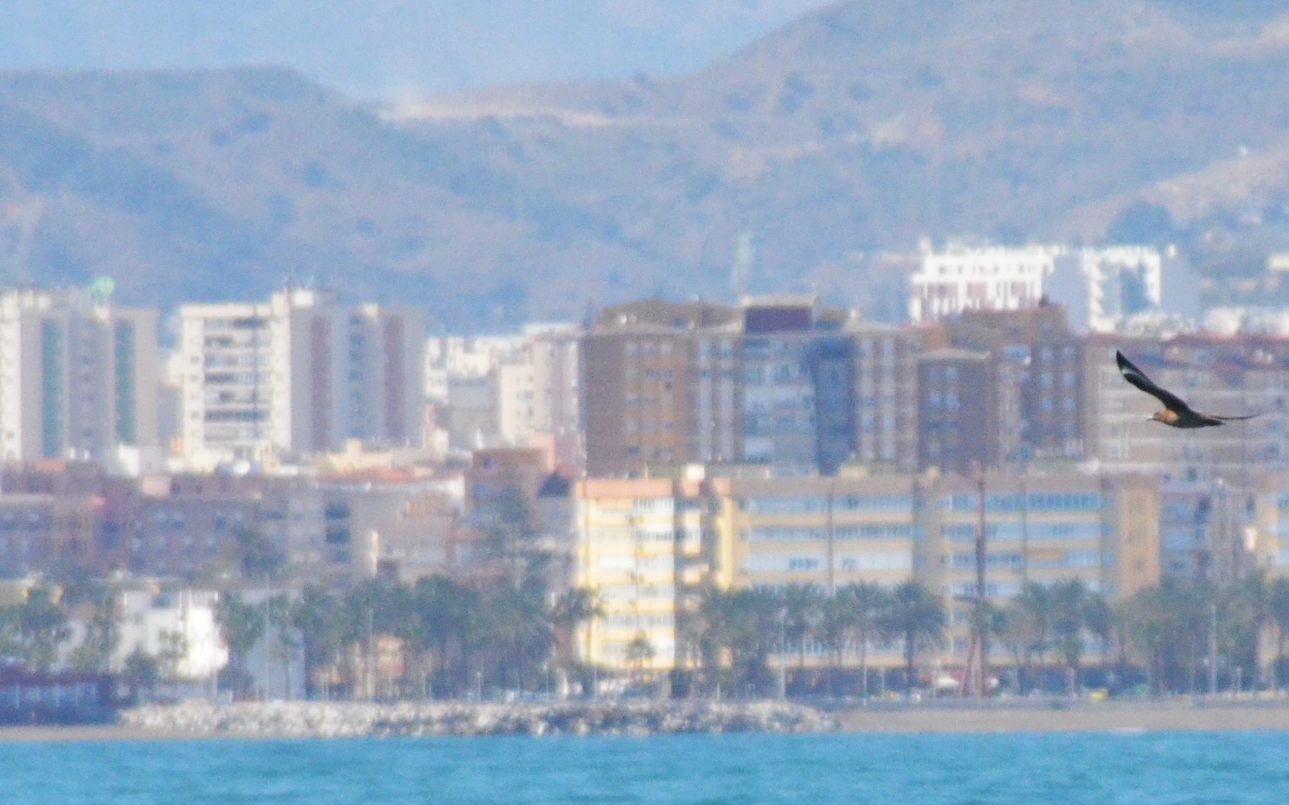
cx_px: 660
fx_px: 21849
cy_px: 334
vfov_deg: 2.1
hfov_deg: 3.4
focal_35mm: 622
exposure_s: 1/5000
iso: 2500
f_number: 9
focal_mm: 300
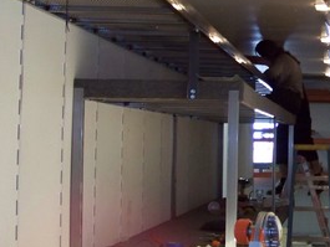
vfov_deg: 15.6
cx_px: 346
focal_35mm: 95
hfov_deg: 19.9
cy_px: 101
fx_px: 906
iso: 200
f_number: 2.8
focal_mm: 5.85
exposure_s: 1/30
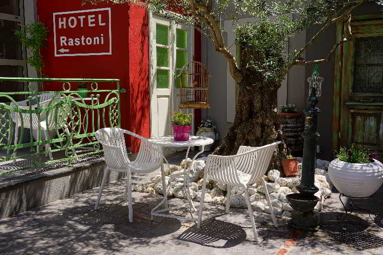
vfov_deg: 36.9
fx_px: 383
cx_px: 192
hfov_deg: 53.1
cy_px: 128
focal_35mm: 36
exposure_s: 1/160
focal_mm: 24
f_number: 5.6
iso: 50
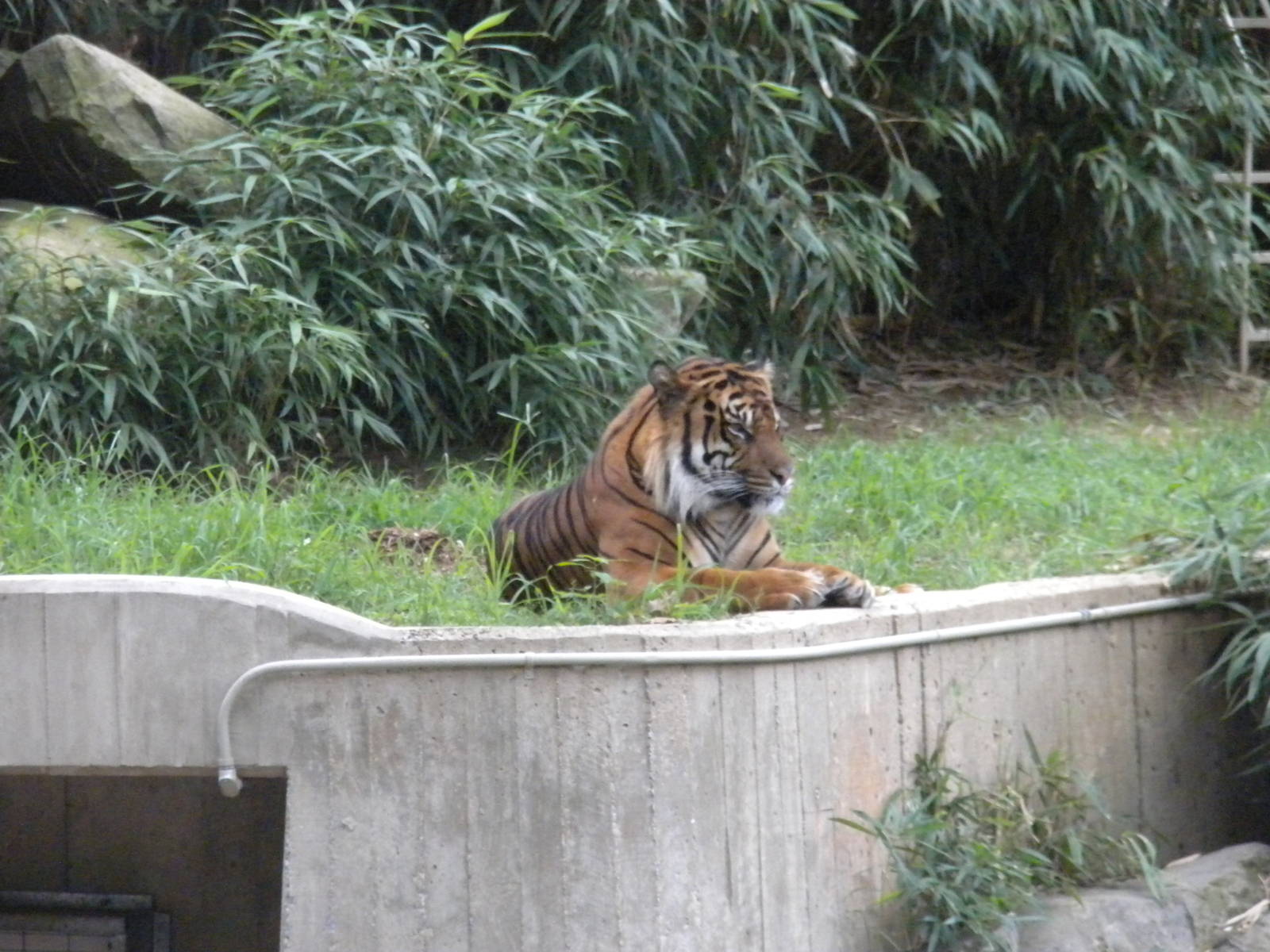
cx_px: 635
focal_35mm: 260
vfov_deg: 5.7
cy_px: 476
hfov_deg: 7.6
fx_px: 9539
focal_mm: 46.2
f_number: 5.3
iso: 800
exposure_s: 1/157
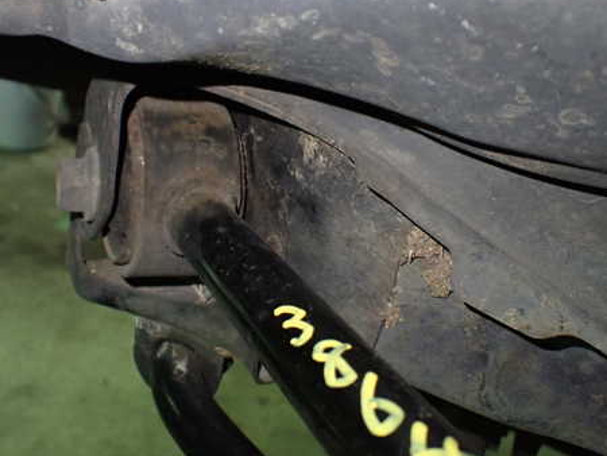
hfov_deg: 46.8
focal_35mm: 40
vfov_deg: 35.9
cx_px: 286
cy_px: 190
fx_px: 702
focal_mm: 5.4
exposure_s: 1/60
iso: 800
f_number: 2.3
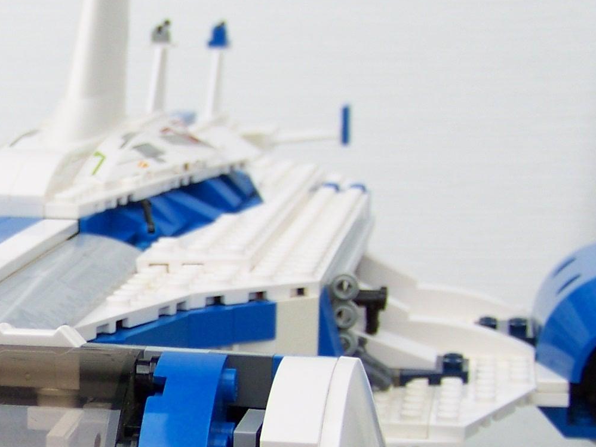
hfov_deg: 16.2
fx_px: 2014
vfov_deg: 12.6
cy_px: 337
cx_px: -98
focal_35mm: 117
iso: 64
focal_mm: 6.3
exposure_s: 1/200
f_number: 2.8
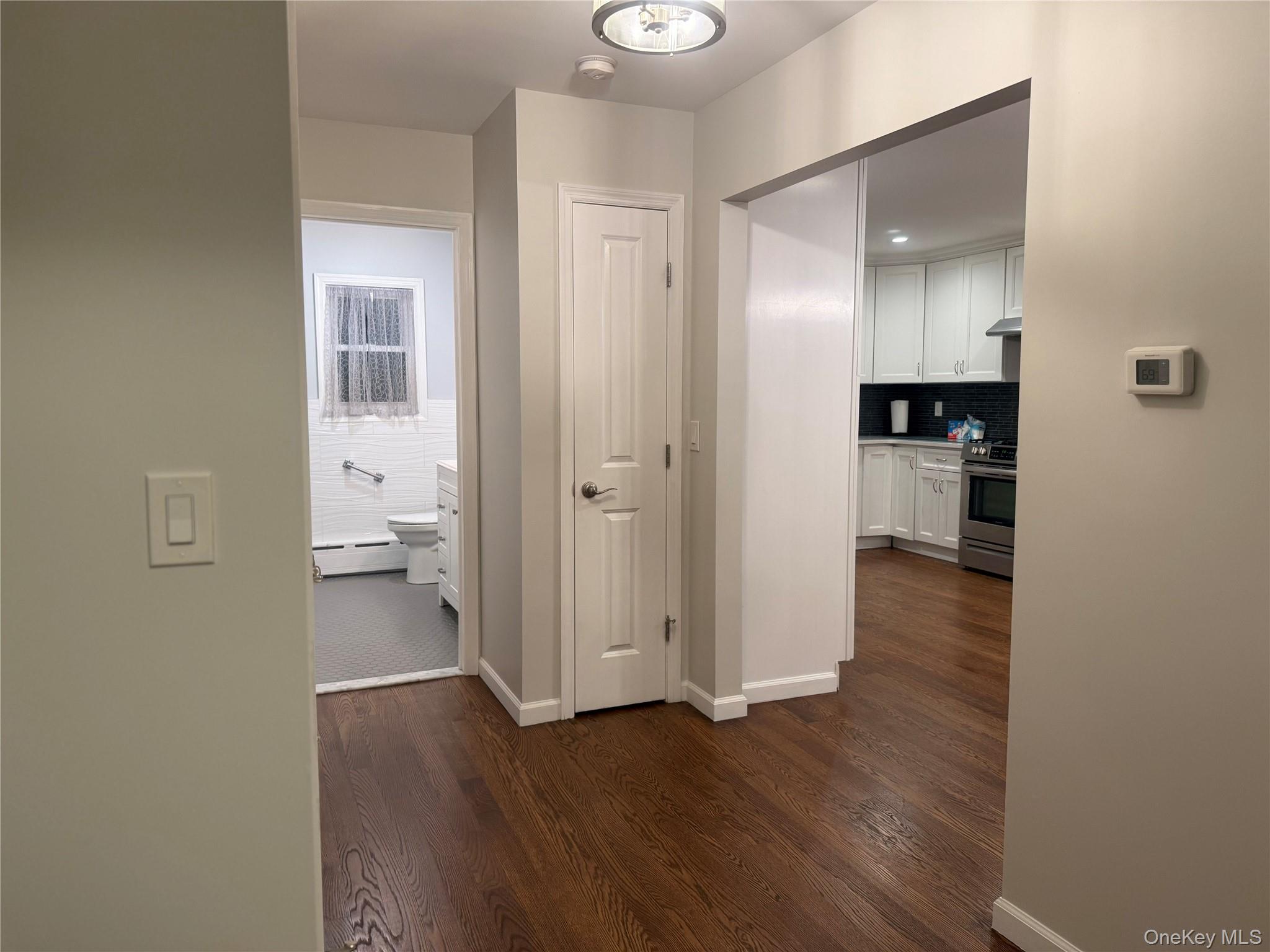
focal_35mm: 24
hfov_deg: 71.6
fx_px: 881
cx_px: 635
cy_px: 476
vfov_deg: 56.8
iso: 125
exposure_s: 1/60
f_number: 1.78
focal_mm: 6.76
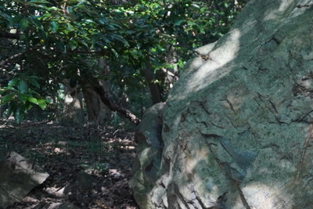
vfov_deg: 18.5
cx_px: 455
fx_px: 626
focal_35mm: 72
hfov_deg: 23.2
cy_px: 204
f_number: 4
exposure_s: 1/160
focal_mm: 16
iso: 800
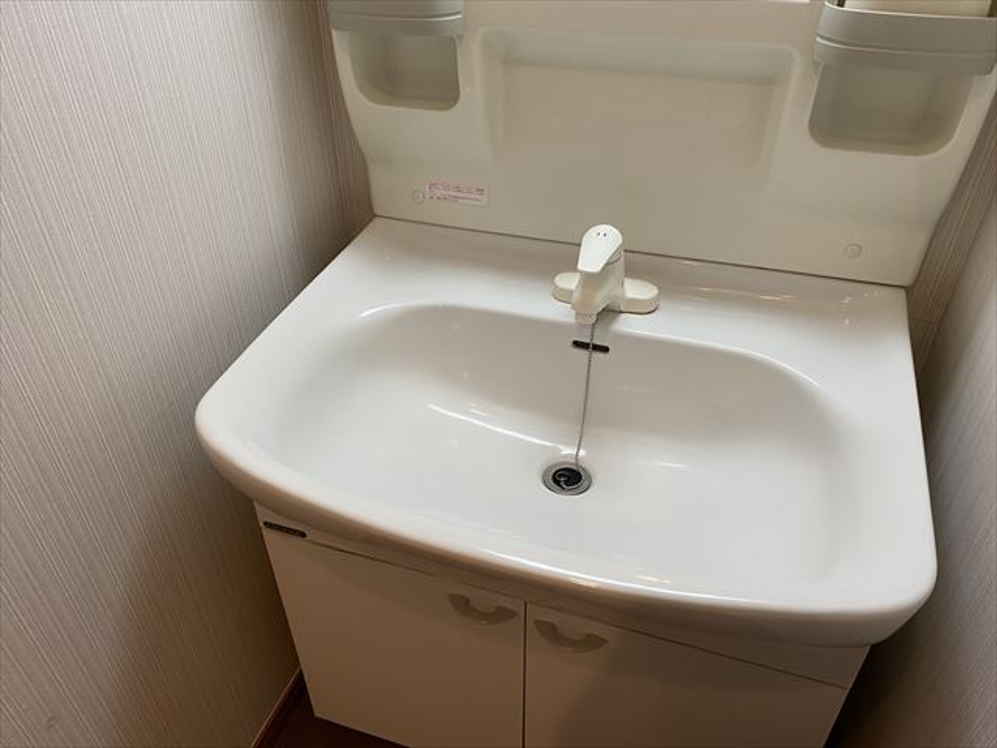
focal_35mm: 26
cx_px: 498
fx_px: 749
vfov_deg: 53.1
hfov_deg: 67.3
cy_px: 374
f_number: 1.8
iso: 64
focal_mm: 4.25
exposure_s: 1/50
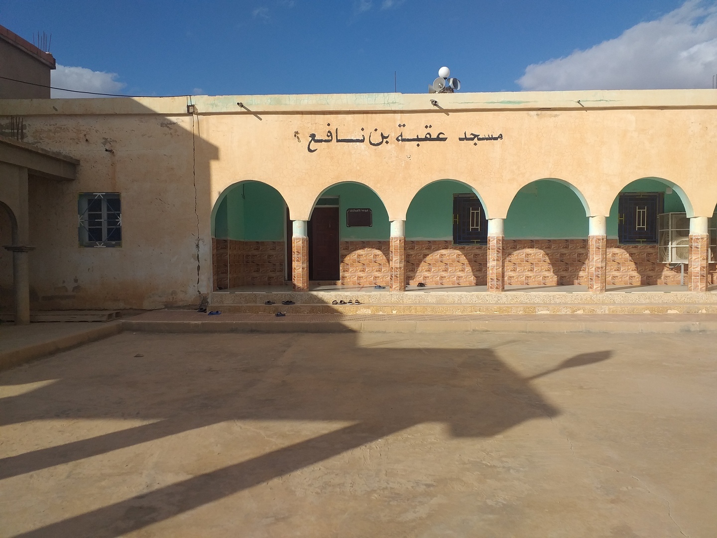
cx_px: 358
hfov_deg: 67.3
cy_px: 269
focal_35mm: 26
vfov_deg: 53.1
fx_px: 539
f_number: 1.9
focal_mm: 3.6
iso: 40
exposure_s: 1/2580
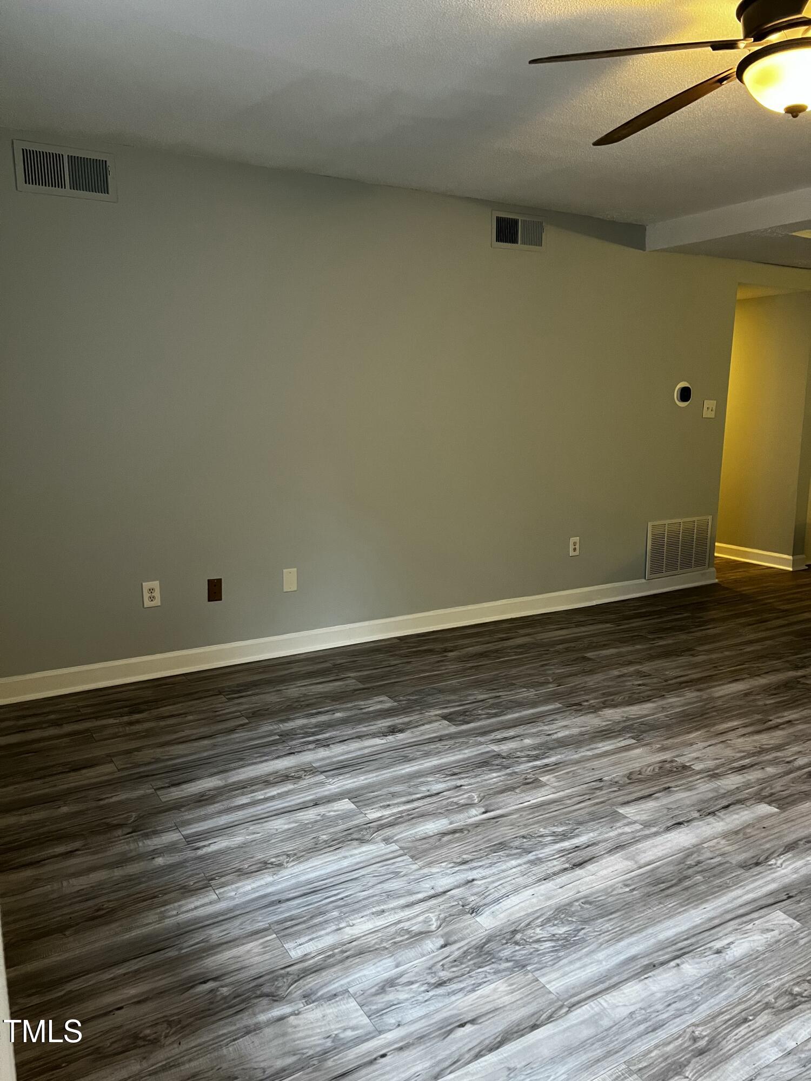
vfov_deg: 67.3
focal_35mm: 26
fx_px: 812
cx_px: 406
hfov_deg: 53.1
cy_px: 540
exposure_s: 1/60
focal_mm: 5.7
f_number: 1.5
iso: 400
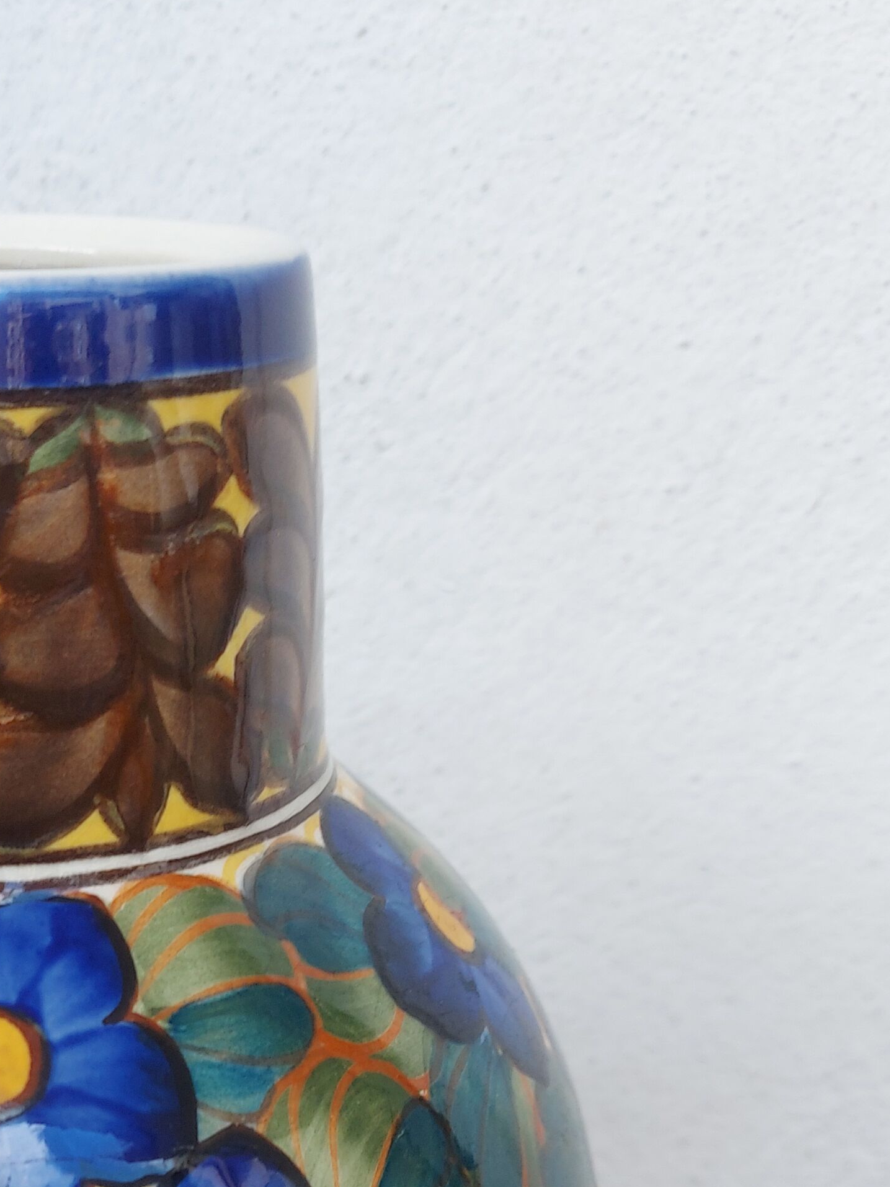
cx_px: 15
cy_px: 1119
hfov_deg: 24.2
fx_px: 1988
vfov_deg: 31.3
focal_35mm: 58
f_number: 1.8
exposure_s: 1/100
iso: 40
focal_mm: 5.23
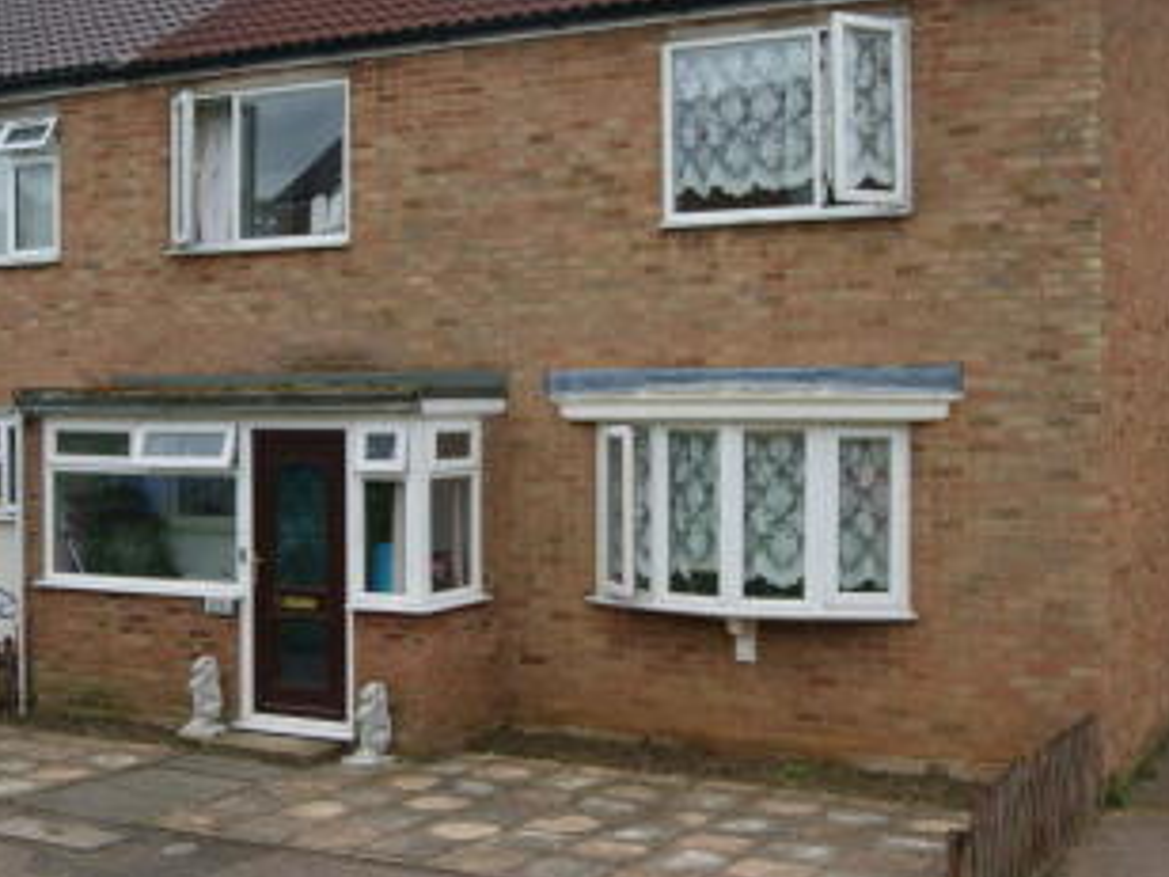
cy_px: 355
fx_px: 1655
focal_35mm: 49
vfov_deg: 29.6
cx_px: 575
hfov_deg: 38.9
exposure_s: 1/80
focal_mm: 22
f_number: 10
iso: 100
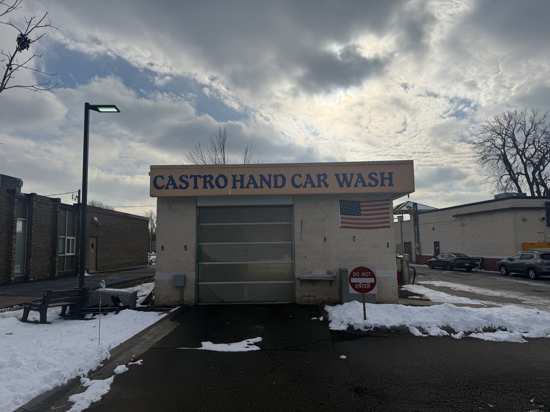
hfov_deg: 71.6
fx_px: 381
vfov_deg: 56.8
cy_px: 206
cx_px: 275
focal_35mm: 24
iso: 64
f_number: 1.78
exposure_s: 1/14286
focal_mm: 6.76
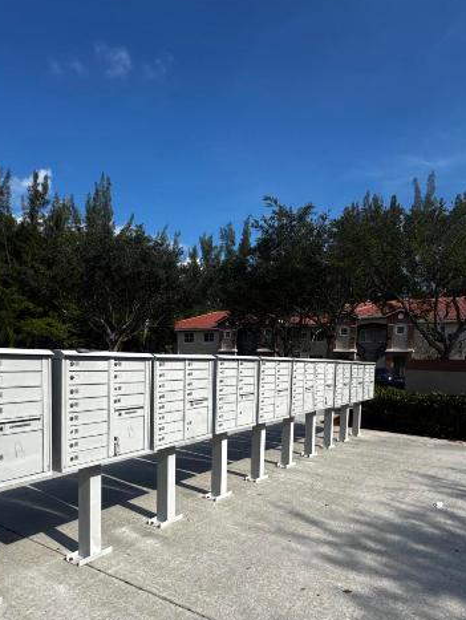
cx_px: 238
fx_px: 412
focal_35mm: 23
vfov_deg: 72.4
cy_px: 394
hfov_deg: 58.9
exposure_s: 1/2674
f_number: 2.2
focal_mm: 2.22
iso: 50
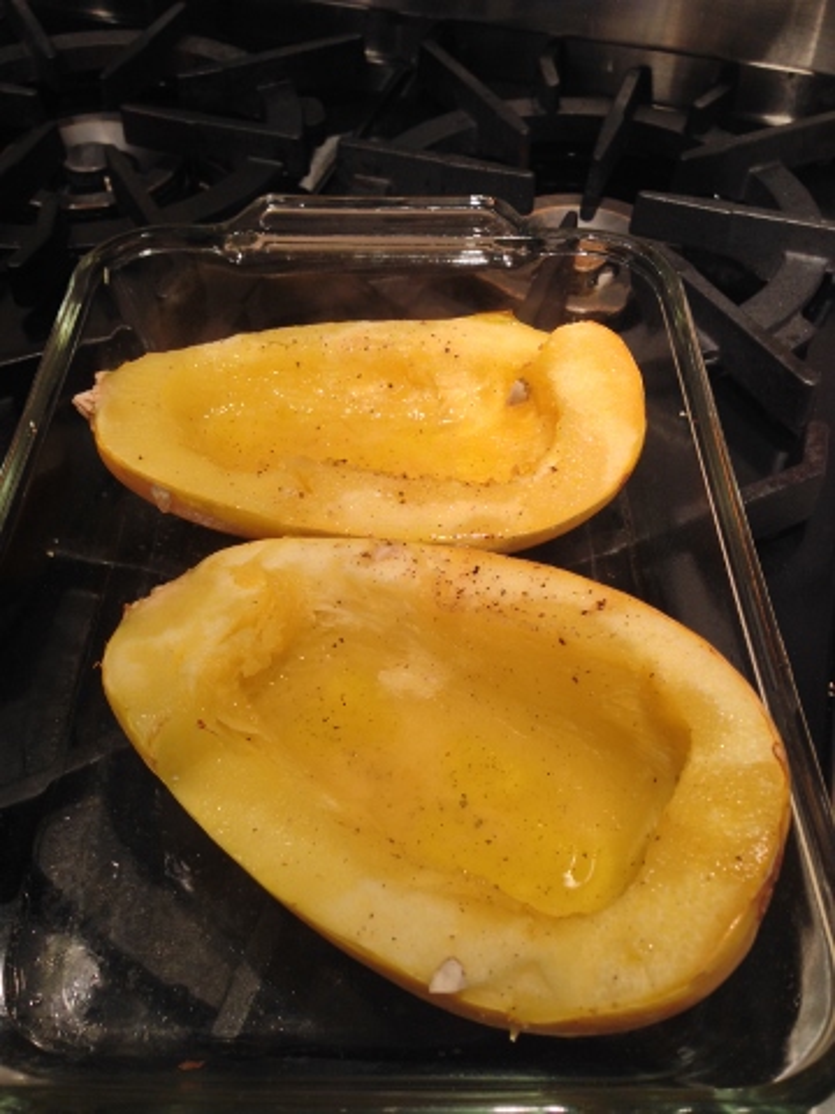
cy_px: 557
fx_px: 1061
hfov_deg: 42.9
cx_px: 418
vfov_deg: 55.4
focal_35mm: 33
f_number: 2.4
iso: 50
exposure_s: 1/20
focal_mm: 4.12
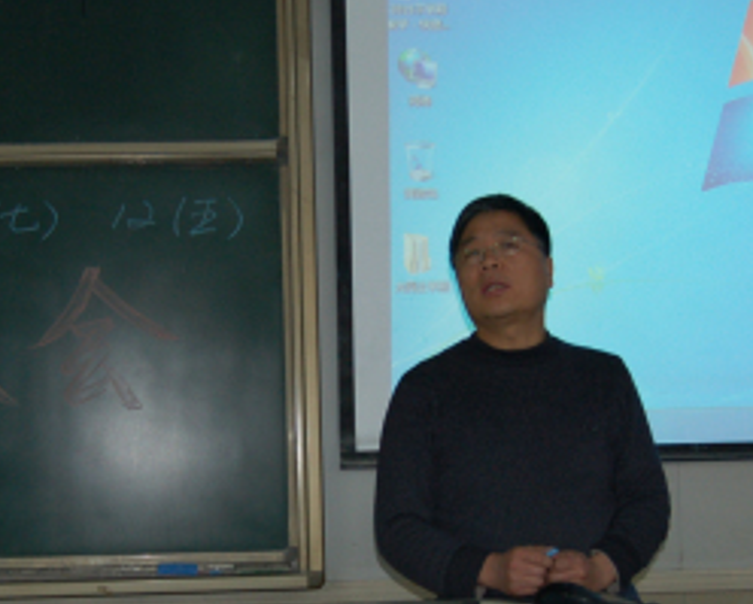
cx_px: 252
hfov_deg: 24.3
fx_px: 1743
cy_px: 367
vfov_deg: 19.6
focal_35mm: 78
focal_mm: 23
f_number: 3.8
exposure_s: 1/60
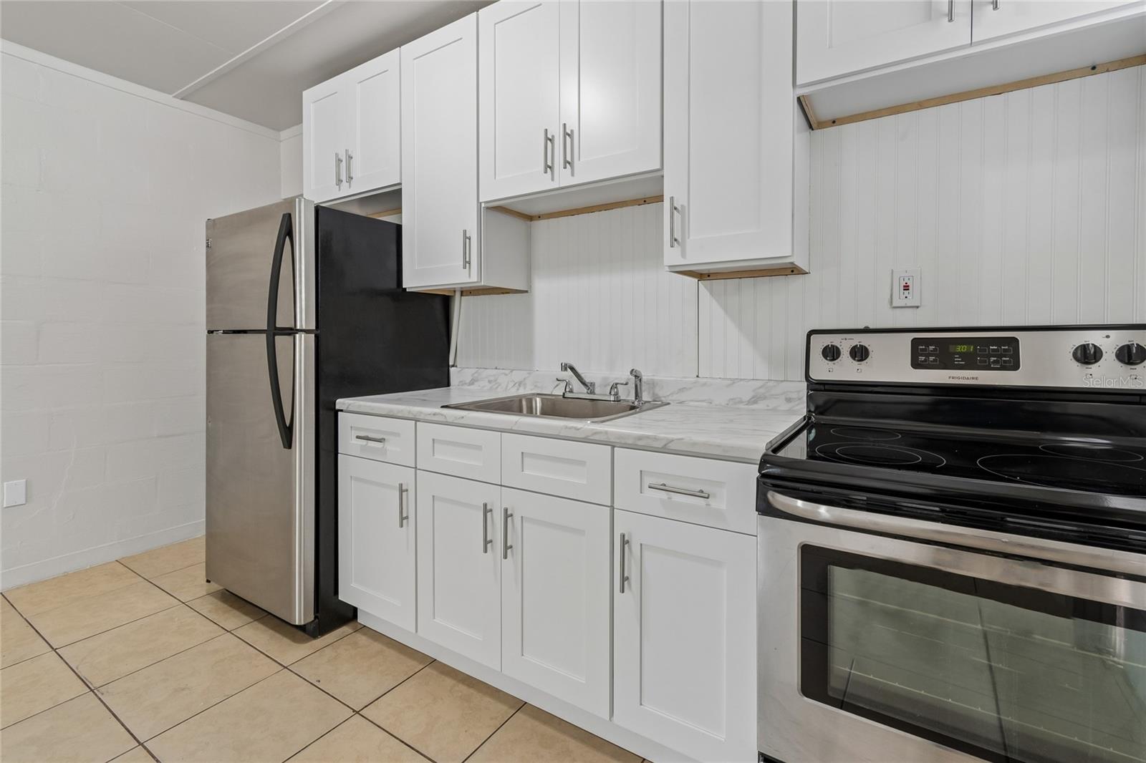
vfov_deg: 77.3
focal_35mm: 15
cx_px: 573
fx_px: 477
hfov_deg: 100.4
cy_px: 382
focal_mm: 10
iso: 100
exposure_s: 1/6
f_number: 7.1
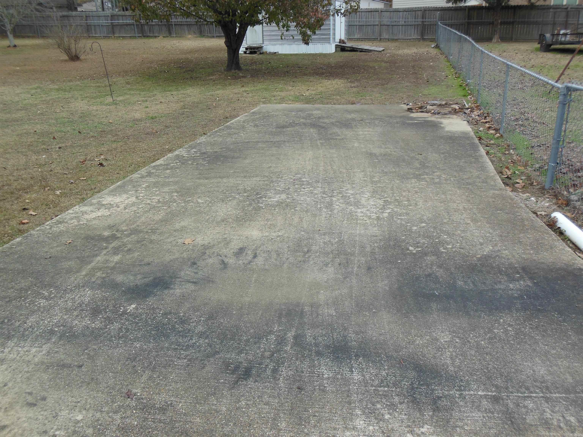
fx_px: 488
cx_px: 292
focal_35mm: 29
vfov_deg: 48.2
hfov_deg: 61.7
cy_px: 218
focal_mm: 5.2
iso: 125
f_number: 3.3
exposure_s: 1/400
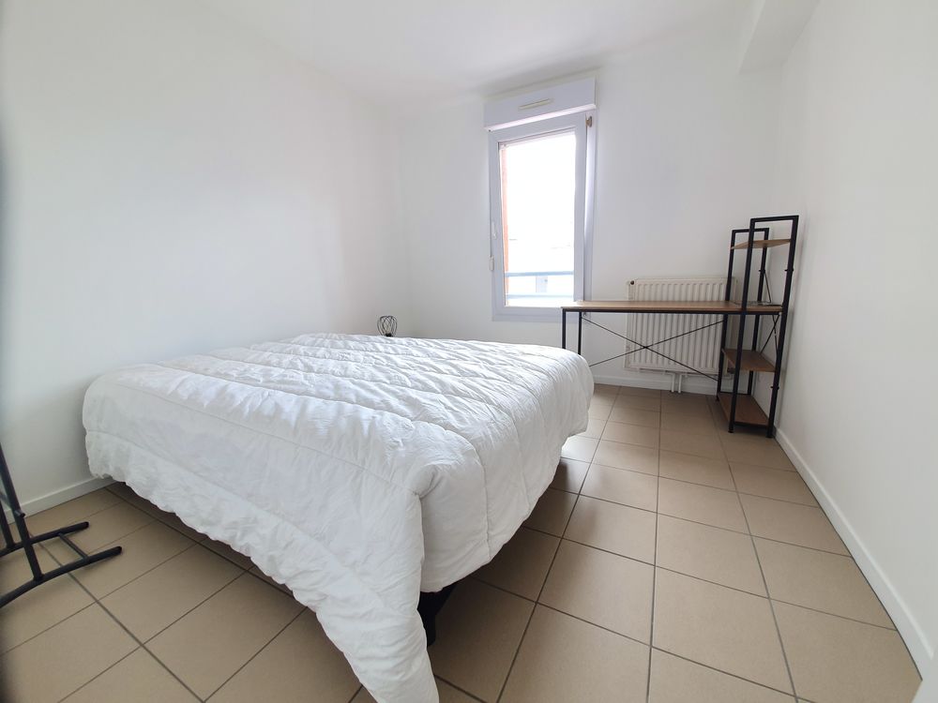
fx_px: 352
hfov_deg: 106.2
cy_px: 352
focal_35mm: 13
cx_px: 469
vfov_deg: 89.9
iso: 50
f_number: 2.2
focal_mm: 1.8
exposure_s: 1/50
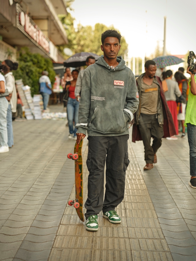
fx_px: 476
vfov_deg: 30.7
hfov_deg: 23.3
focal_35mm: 63
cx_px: 98
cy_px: 130
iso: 1250
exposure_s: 1/2000
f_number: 2.8
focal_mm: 80
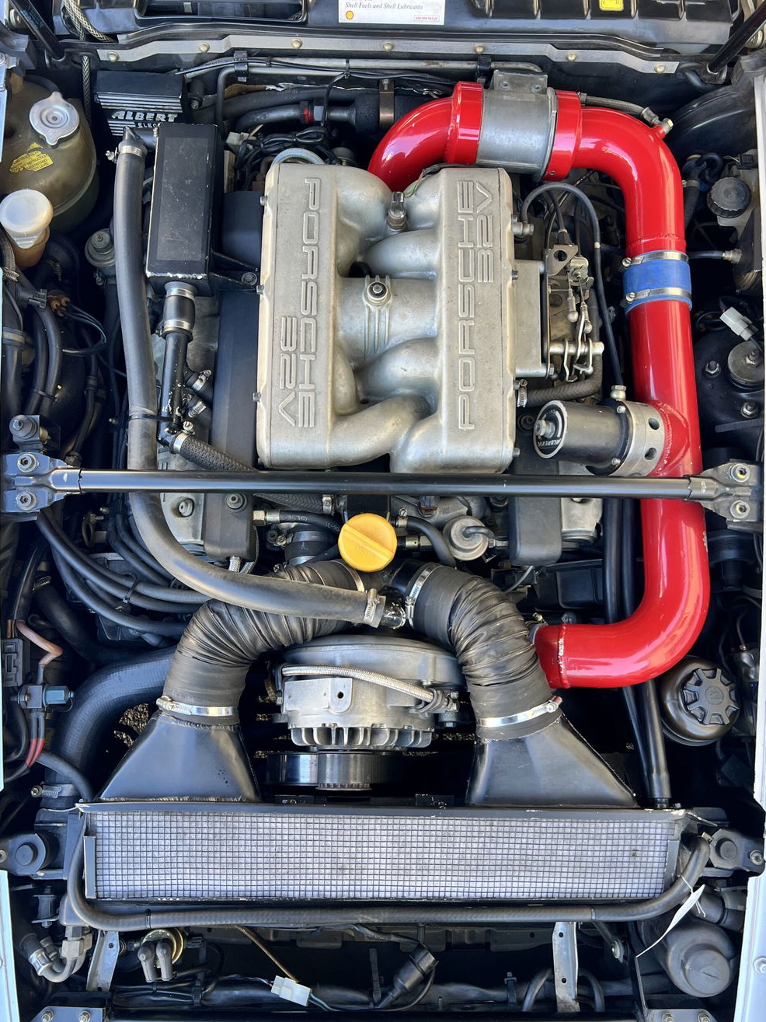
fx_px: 797
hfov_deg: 51.3
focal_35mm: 27
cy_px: 509
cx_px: 377
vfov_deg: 65.3
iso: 64
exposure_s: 1/121
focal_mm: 5.7
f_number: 1.5
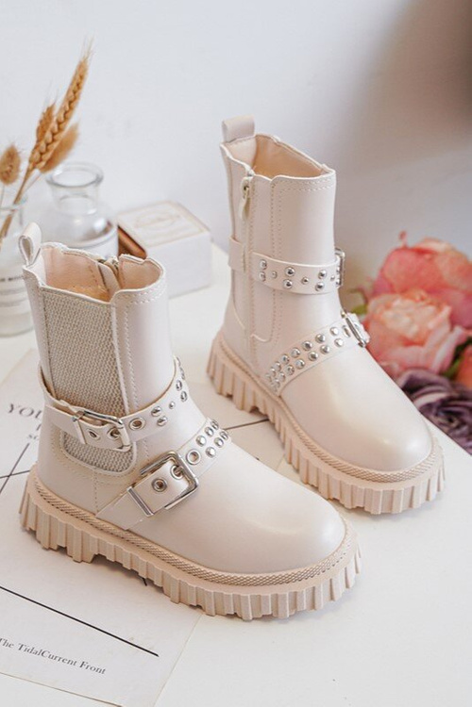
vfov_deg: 49.6
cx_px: 236
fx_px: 767
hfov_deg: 34.2
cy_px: 354
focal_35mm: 39
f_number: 4
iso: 500
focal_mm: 39
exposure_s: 1/100
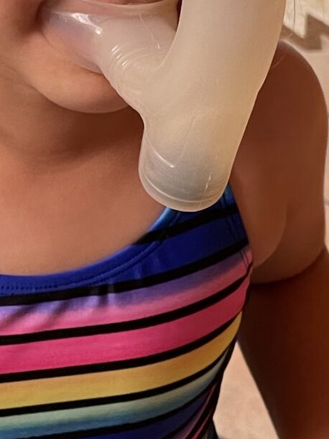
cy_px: 57
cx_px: 17
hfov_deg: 13.4
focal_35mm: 109
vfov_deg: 17.8
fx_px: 1382
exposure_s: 1/64
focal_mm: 4.2
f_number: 1.6
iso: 125
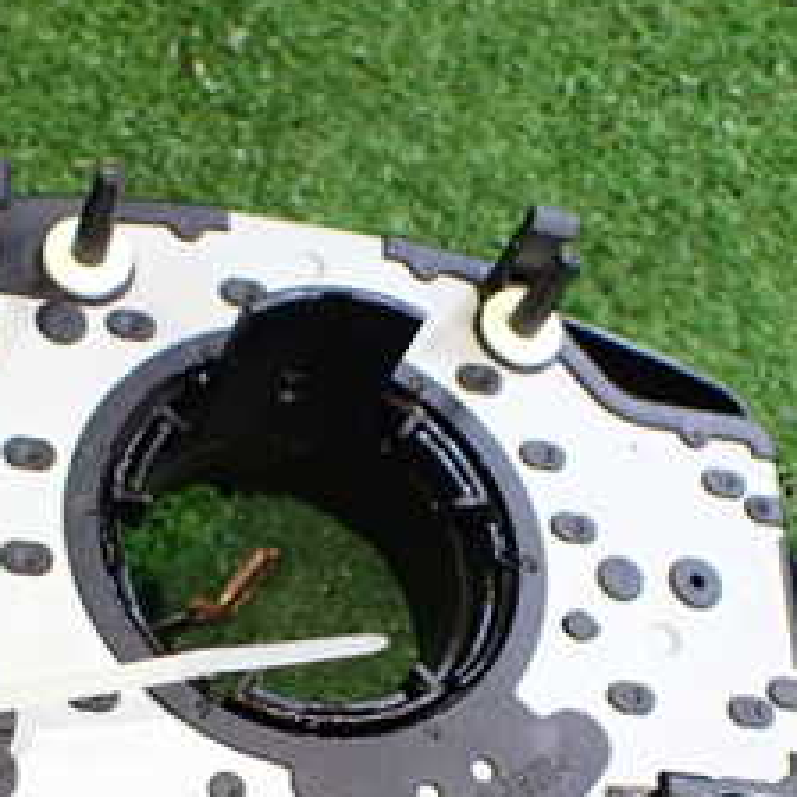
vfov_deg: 23.5
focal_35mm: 71
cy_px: 751
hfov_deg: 24.2
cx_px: 281
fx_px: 1849
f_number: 2.3
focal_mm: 5.4
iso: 800
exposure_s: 1/125
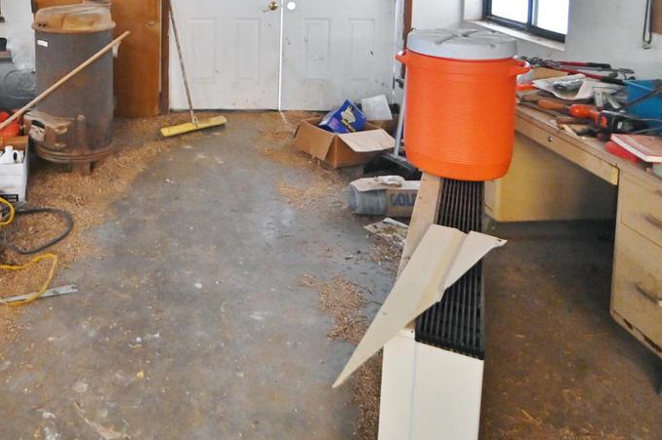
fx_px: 625
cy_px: -20
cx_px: 124
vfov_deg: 34.5
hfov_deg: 52.0
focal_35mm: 34
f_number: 2.8
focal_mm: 16
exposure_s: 1/80
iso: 3200
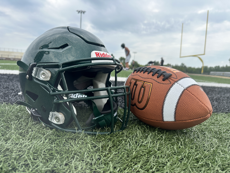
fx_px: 159
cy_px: 86
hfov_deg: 71.6
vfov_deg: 56.8
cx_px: 115
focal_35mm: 24
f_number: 1.78
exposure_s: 1/3356
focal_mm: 6.86
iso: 80
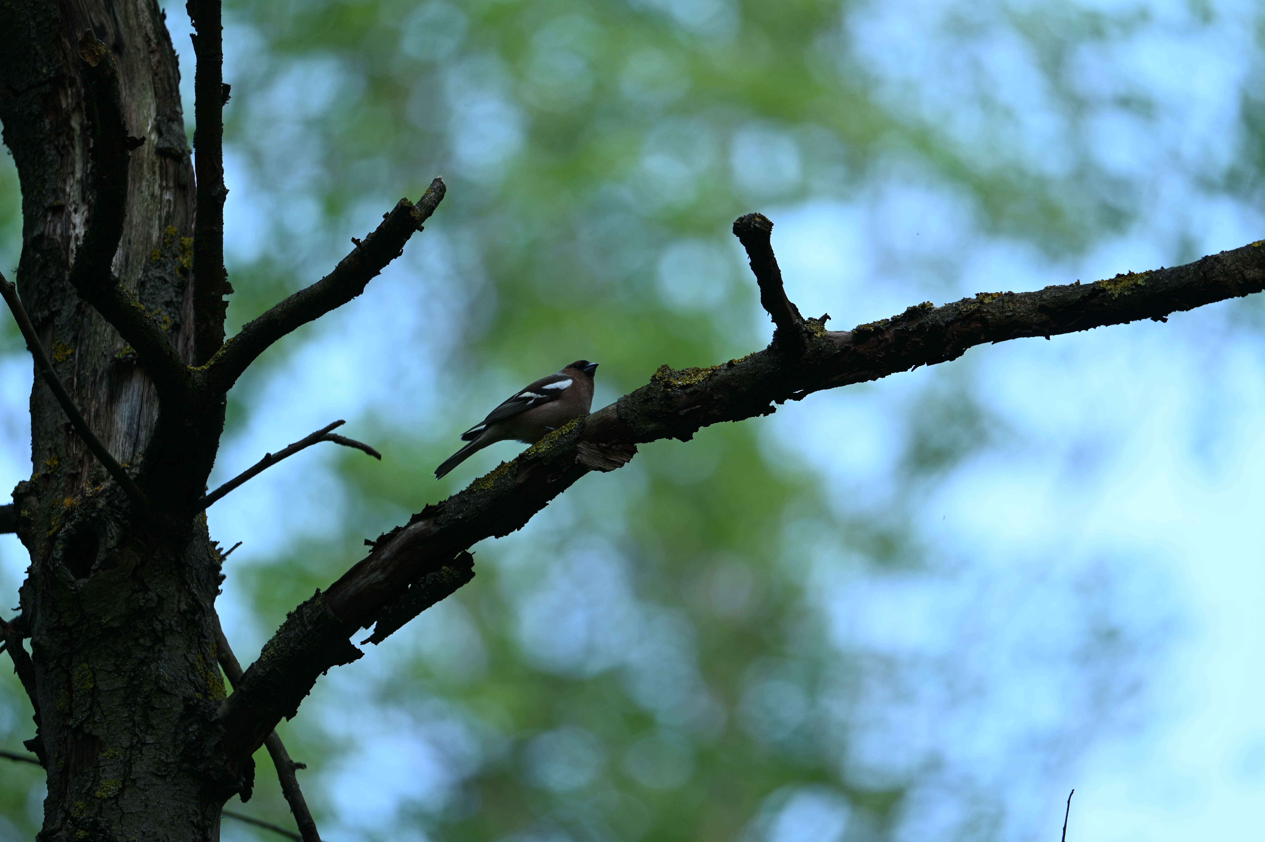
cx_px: 632
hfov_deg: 4.1
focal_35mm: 500
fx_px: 17557
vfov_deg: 2.7
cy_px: 421
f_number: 6.7
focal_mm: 500
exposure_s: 1/100
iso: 220
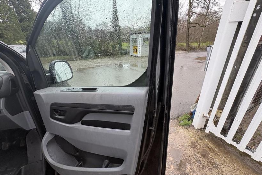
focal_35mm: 16
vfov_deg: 73.6
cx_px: 128
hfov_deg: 96.7
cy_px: 97
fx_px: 116
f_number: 2.2
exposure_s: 1/99
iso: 160
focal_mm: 2.22
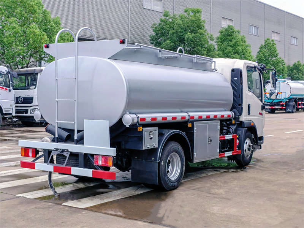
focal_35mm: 54
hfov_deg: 35.5
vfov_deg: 27.0
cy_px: 114
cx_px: 152
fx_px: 474
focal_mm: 5.52
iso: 80
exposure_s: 1/604
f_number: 1.9
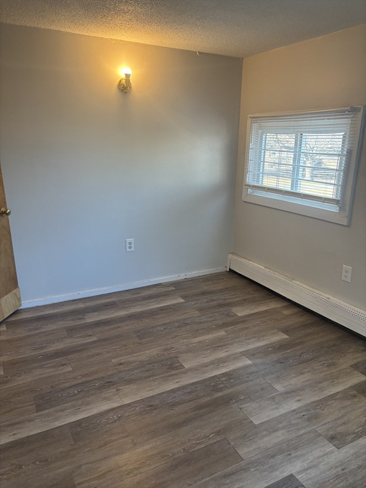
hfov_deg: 53.1
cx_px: 183
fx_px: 367
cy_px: 244
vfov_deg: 67.3
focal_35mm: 26
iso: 125
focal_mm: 5.96
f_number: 1.6
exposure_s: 1/120
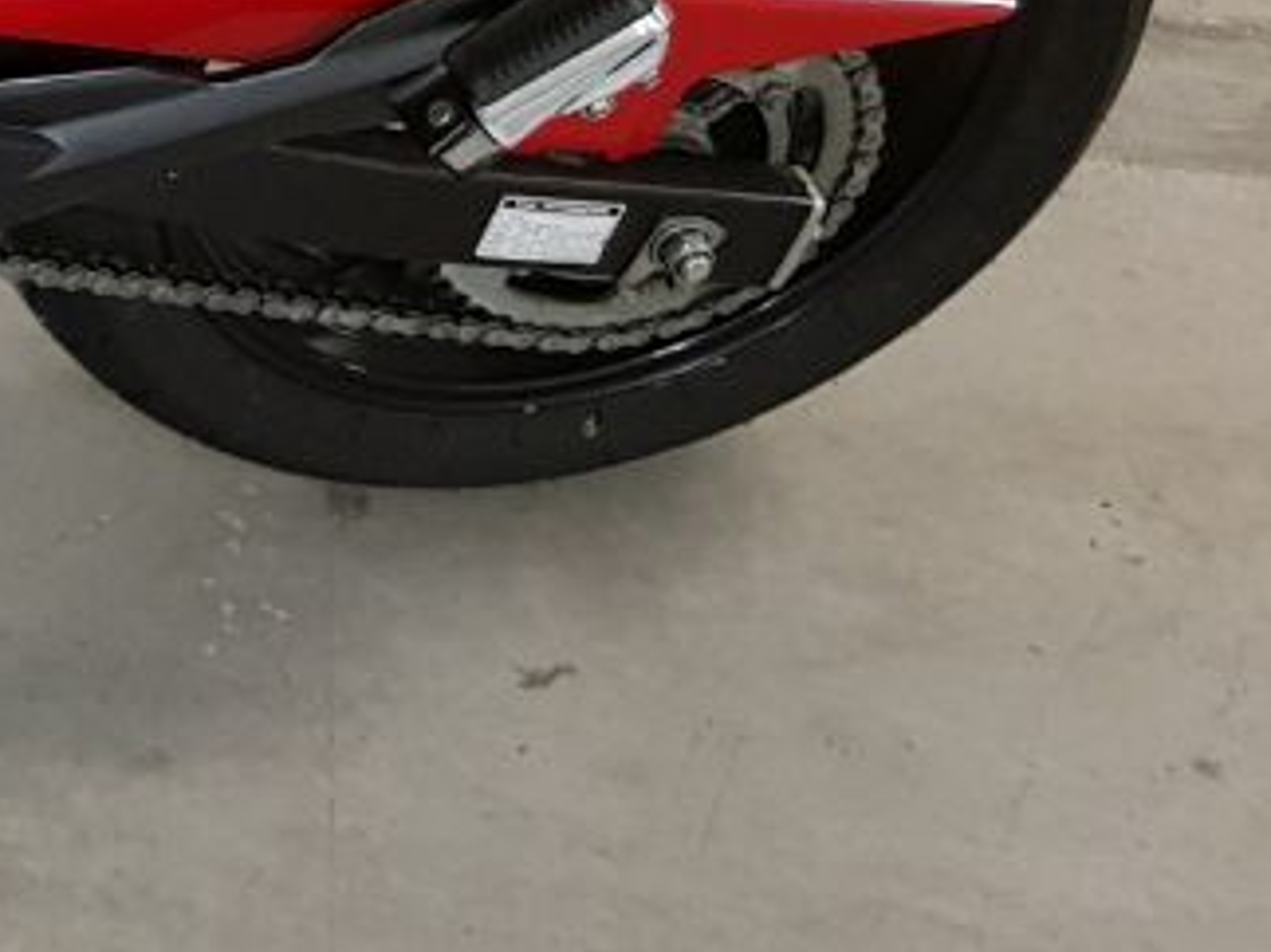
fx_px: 3780
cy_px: -460
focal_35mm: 103
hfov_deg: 17.4
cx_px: -547
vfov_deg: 13.5
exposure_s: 1/20
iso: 200
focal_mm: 4.2
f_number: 1.7
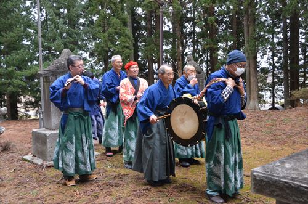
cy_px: 102
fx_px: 307
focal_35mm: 36
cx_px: 154
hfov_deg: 53.2
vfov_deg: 36.7
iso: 3200
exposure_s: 1/320
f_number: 5
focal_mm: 24
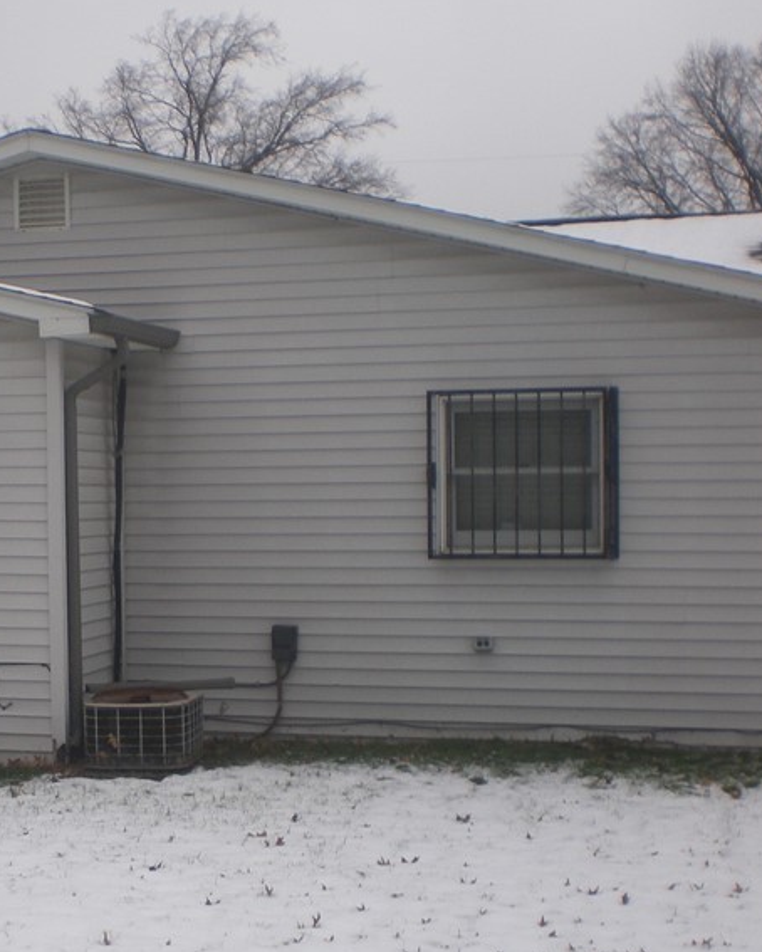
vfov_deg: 28.2
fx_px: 1888
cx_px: 7
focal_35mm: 67
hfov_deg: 22.0
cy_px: 569
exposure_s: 1/160
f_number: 4.6
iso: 64
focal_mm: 6.3
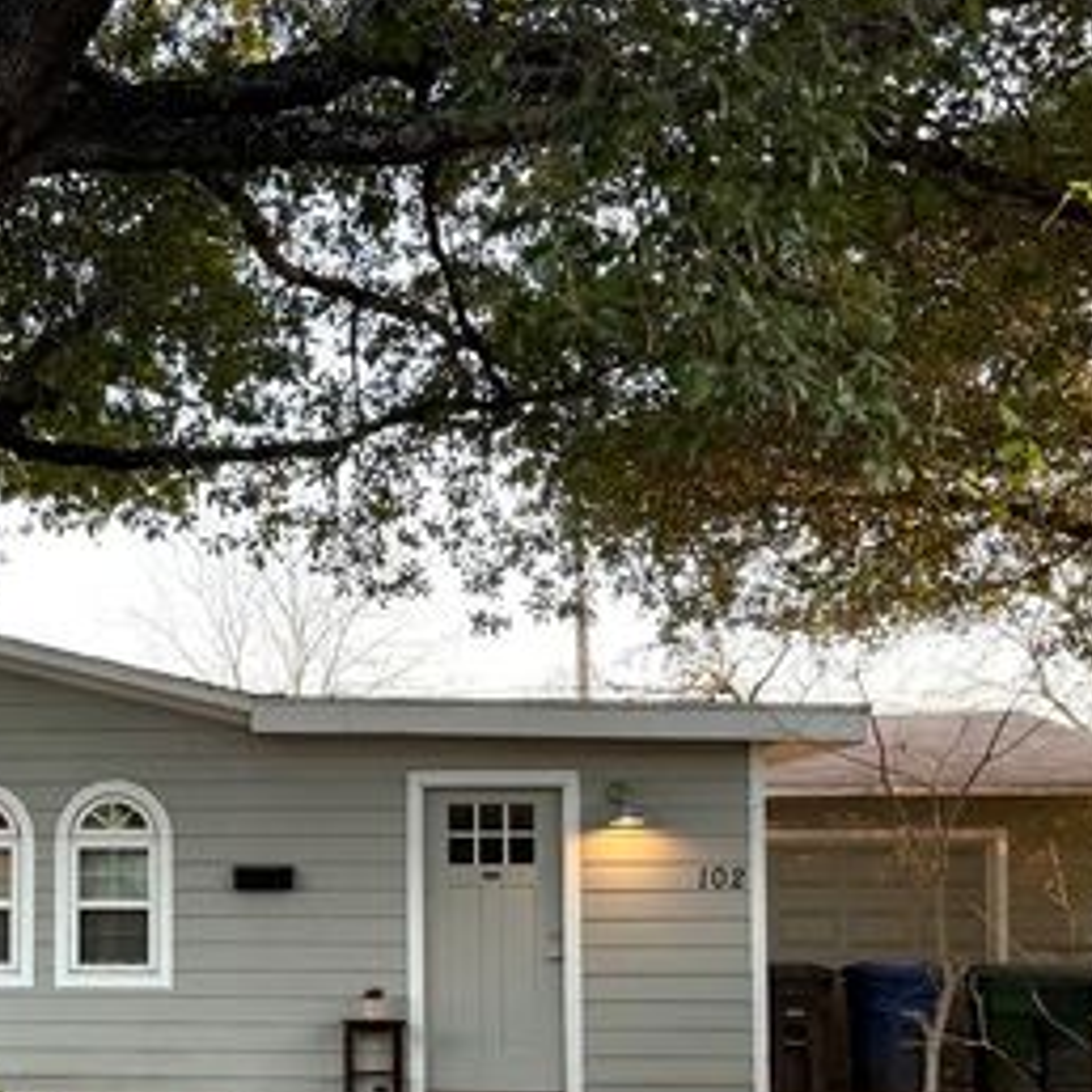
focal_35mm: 41
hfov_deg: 37.7
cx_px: 76
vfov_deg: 40.9
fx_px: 1463
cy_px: 563
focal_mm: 6.76
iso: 125
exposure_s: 1/242
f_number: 1.78
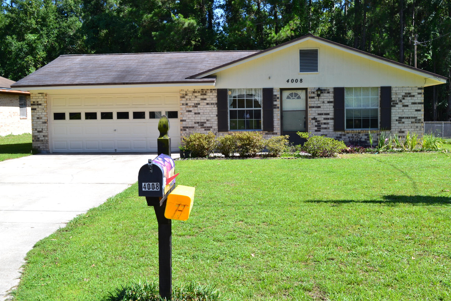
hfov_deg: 48.5
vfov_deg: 33.4
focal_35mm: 40
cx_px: 230
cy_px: 150
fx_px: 501
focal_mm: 26
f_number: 10
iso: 400
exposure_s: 1/200
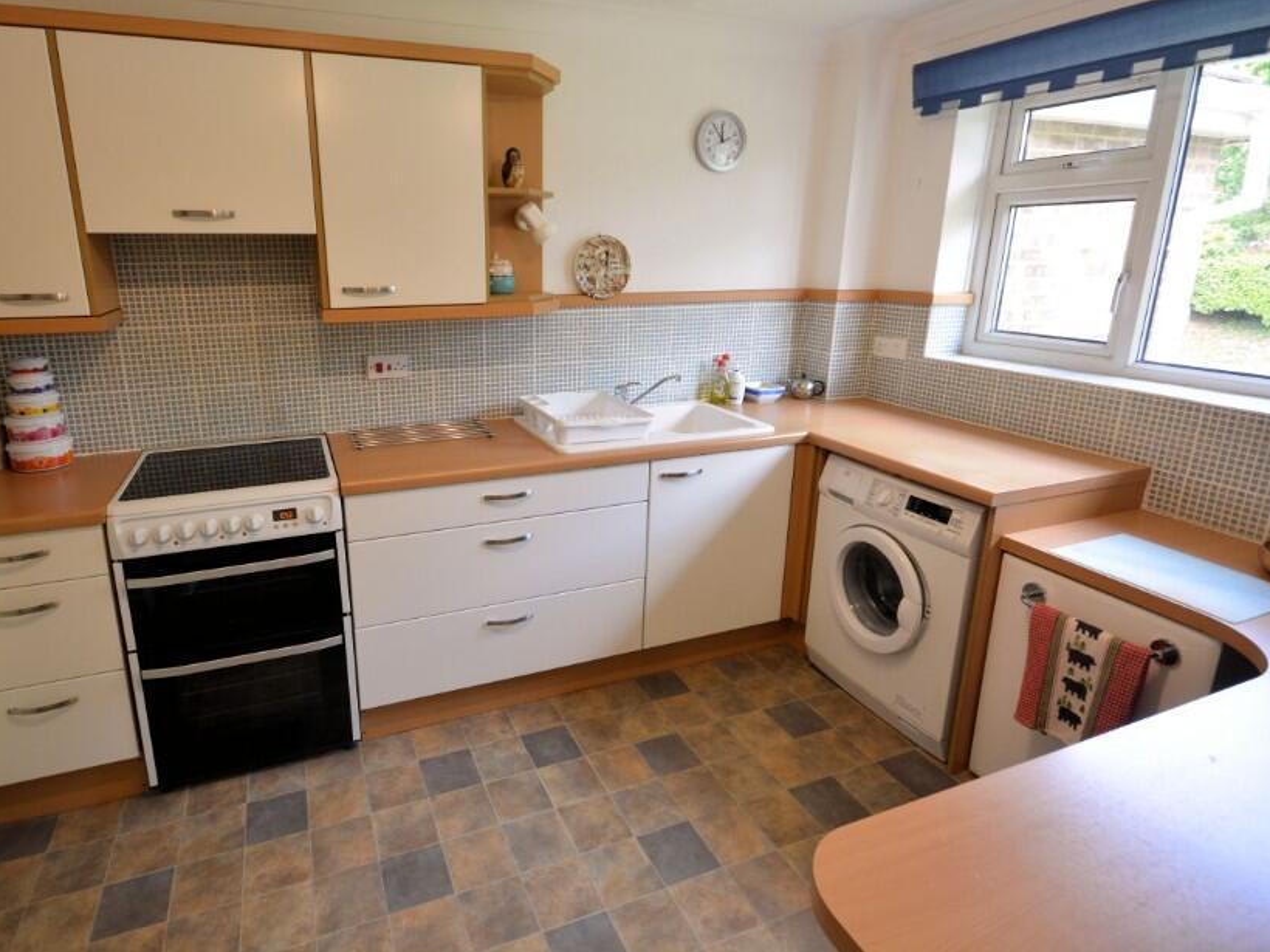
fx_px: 660
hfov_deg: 87.1
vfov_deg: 71.4
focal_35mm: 18
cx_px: 539
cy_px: 427
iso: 400
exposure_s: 1/20
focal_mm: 10
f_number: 8
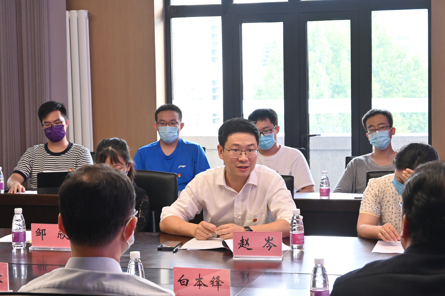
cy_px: 150
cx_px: 220
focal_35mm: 81
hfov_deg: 25.1
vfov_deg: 16.9
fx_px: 1001
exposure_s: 1/80
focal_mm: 50
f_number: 6.3
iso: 1250
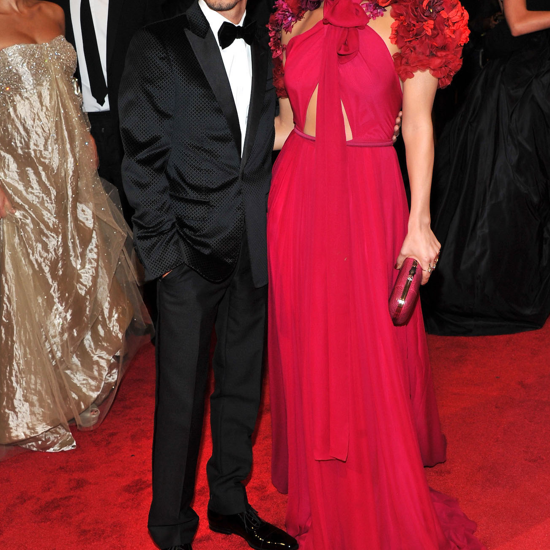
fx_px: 845
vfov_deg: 36.0
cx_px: 281
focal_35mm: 47
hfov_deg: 36.1
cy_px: 238
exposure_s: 1/160
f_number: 6.3
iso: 800
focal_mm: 36
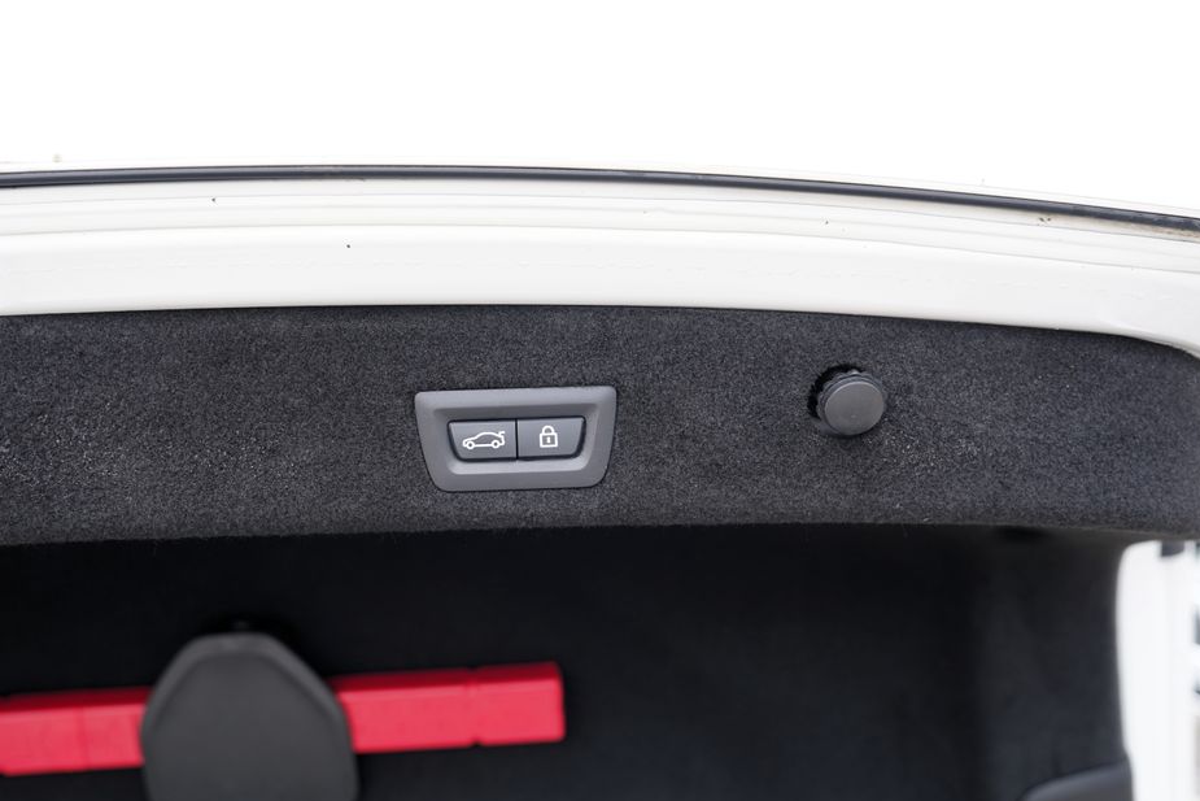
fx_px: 1033
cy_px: 390
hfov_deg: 60.2
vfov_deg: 42.3
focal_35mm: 31
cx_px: 550
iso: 100
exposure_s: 1/60
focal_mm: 28
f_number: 4
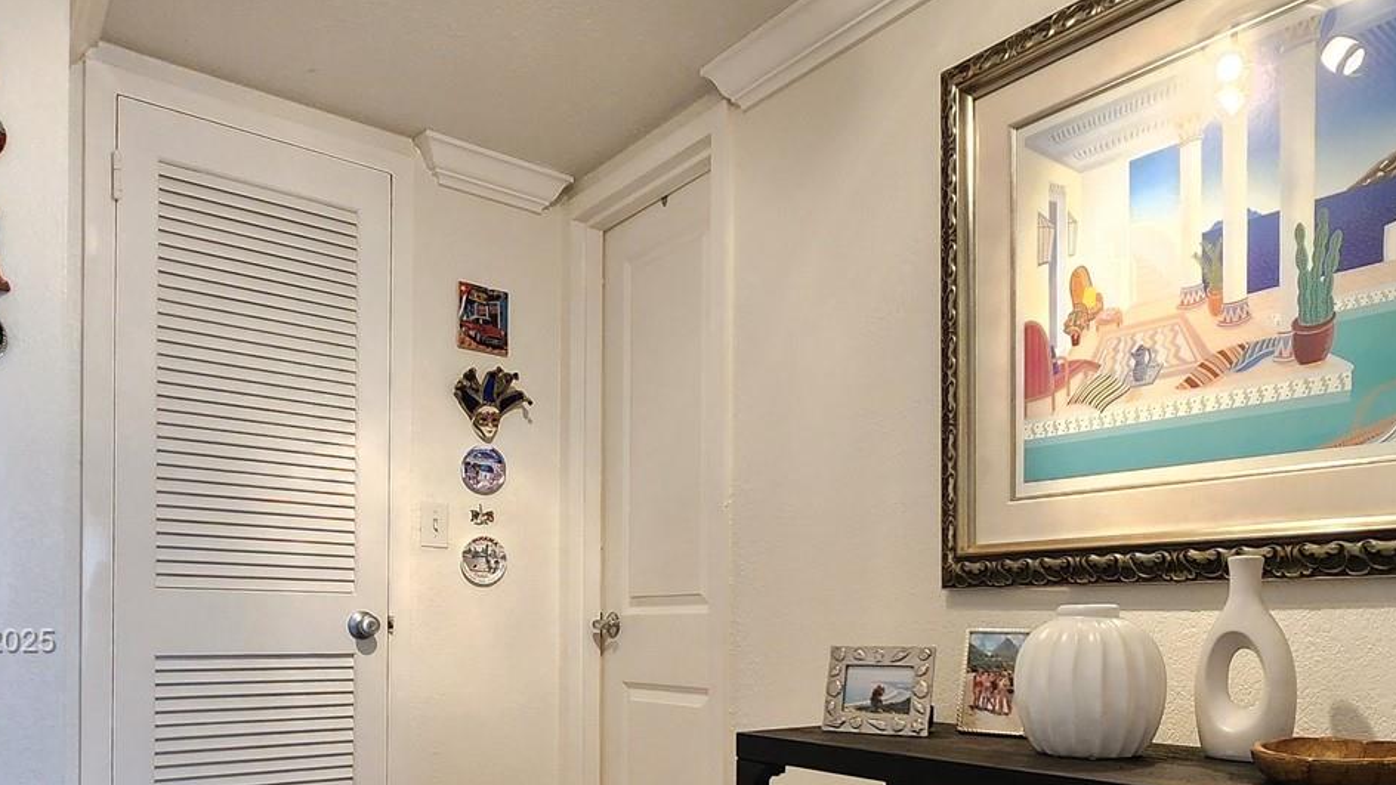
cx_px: 764
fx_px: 888
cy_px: 644
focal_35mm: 24
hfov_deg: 76.1
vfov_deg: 45.0
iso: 200
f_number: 2.2
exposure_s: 1/60.2
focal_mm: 2.2
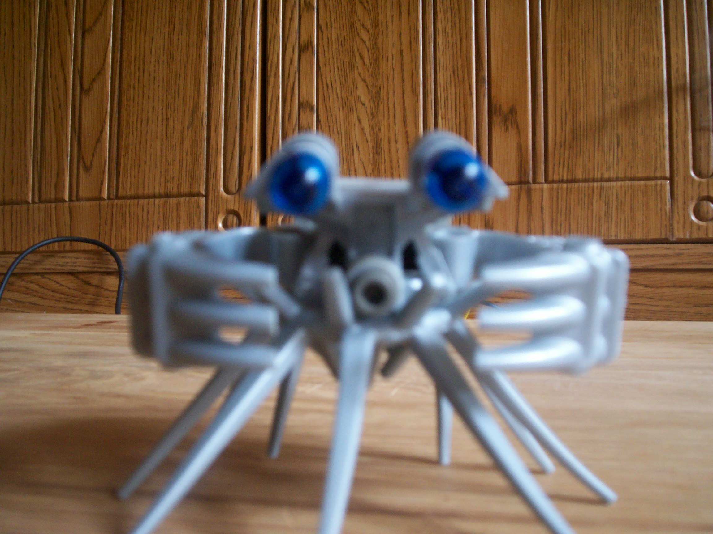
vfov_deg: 39.7
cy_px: 267
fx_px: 742
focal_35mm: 36
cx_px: 356
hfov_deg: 51.4
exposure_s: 1/8.56
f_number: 4.5
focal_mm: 5.9
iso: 140
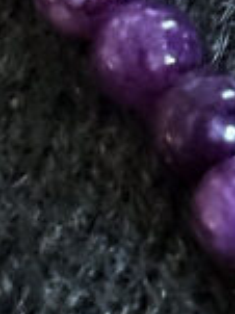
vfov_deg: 6.0
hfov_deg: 4.5
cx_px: 578
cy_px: -229
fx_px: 2946
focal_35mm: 325
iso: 1250
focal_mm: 6.76
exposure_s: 1/20
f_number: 1.78
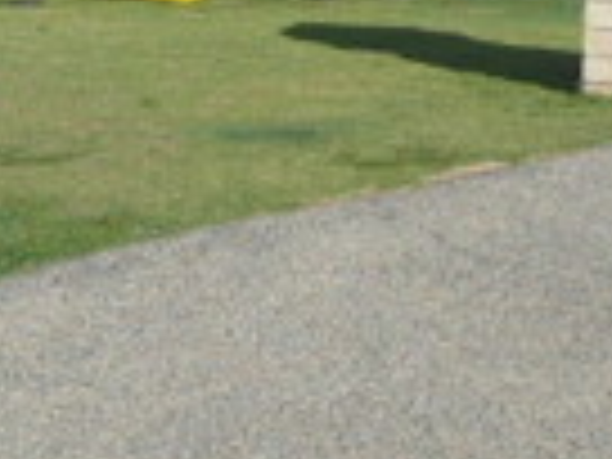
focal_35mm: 165
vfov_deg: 8.7
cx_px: 612
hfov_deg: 11.8
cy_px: -324
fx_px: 2917
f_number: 8
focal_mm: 4.6
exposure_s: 1/250
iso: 100
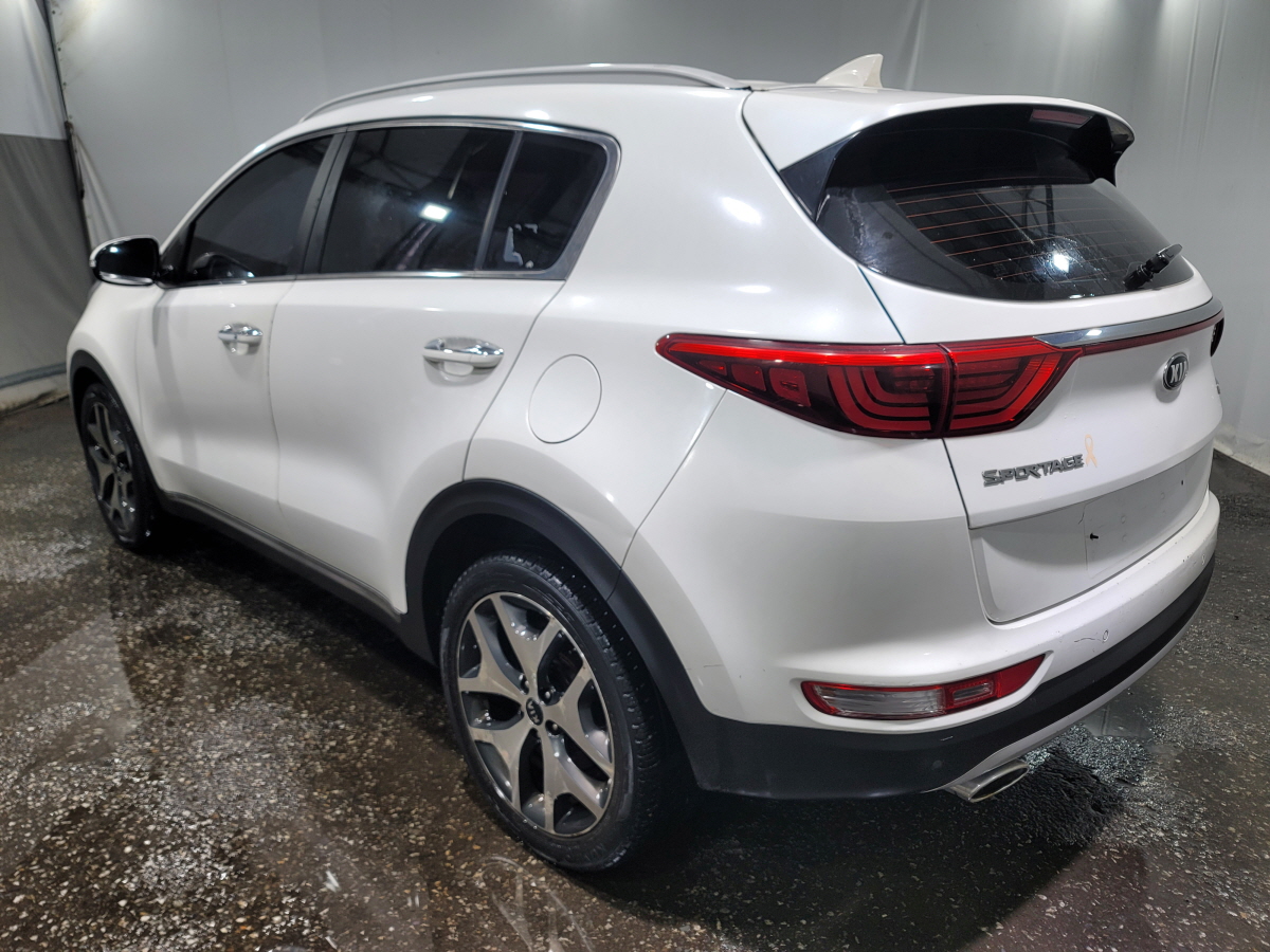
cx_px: 635
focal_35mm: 25
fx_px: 917
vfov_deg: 54.9
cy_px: 476
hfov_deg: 69.4
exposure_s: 1/120
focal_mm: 7
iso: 25
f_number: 1.8
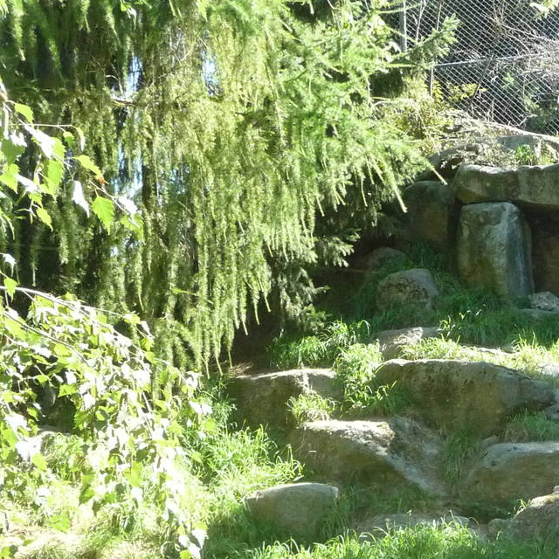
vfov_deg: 20.5
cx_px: 537
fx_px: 1535
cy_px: 415
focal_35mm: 84
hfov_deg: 20.1
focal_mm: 6.3
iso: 400
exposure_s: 1/250
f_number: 3.8
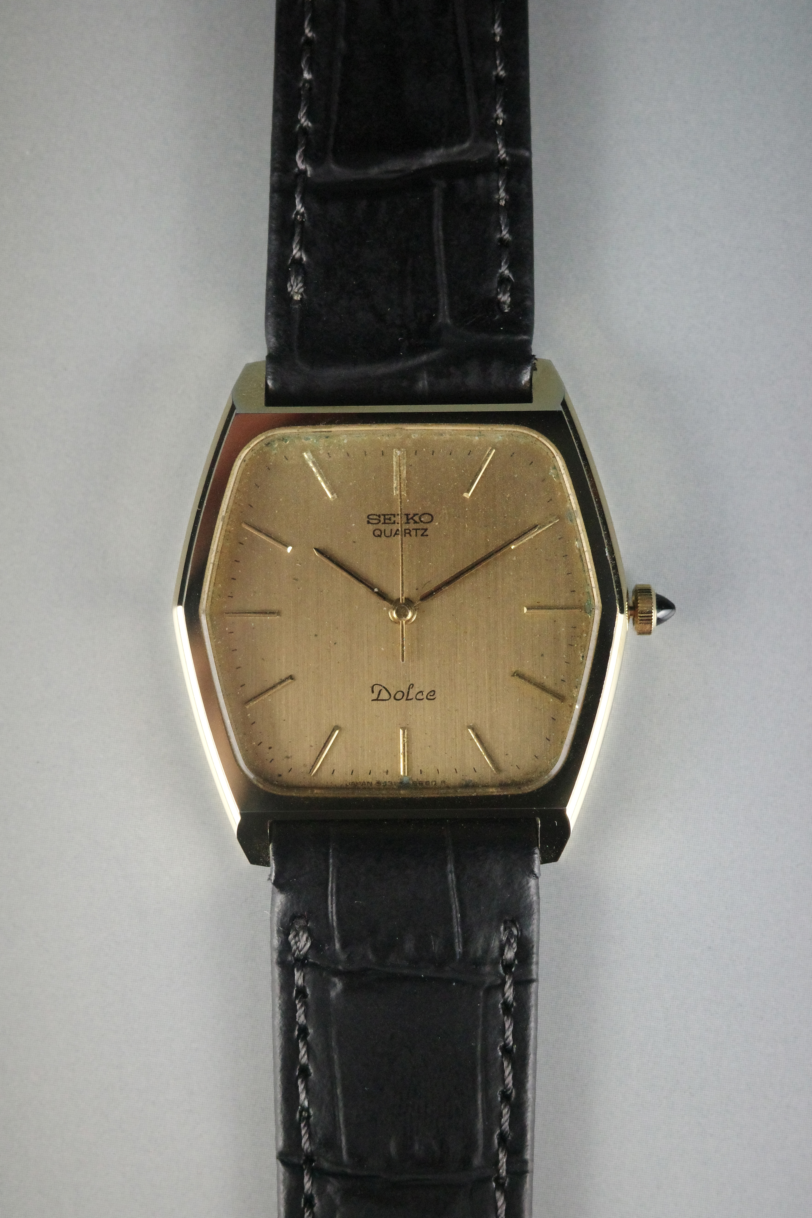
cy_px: 609
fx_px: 1353
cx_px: 406
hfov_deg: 33.4
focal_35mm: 40
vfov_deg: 48.5
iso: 5000
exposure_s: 1/500
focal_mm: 26
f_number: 5.6
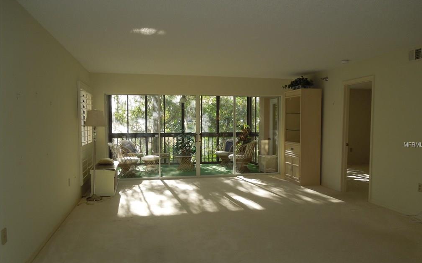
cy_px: 145
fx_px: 311
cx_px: 214
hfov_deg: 68.4
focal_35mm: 27
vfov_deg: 45.9
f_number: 3.3
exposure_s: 1/125
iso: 100
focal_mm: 4.5
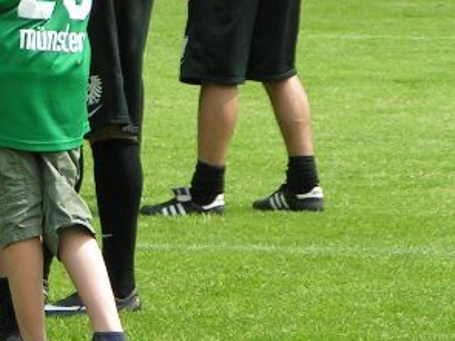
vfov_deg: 3.6
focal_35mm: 407
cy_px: 12
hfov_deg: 4.9
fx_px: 5348
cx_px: -82
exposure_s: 1/640
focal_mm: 22.9
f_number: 3.5
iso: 50
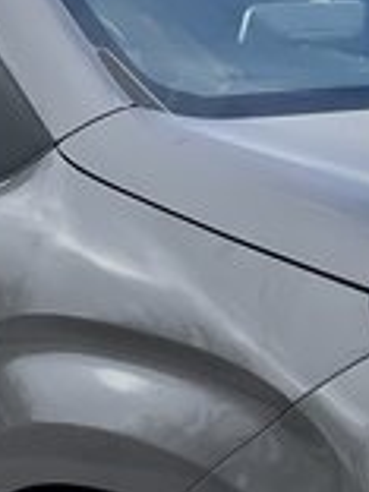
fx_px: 3781
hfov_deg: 5.6
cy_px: 259
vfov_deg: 7.4
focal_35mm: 266
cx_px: 208
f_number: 2
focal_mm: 6
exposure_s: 1/128
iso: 25
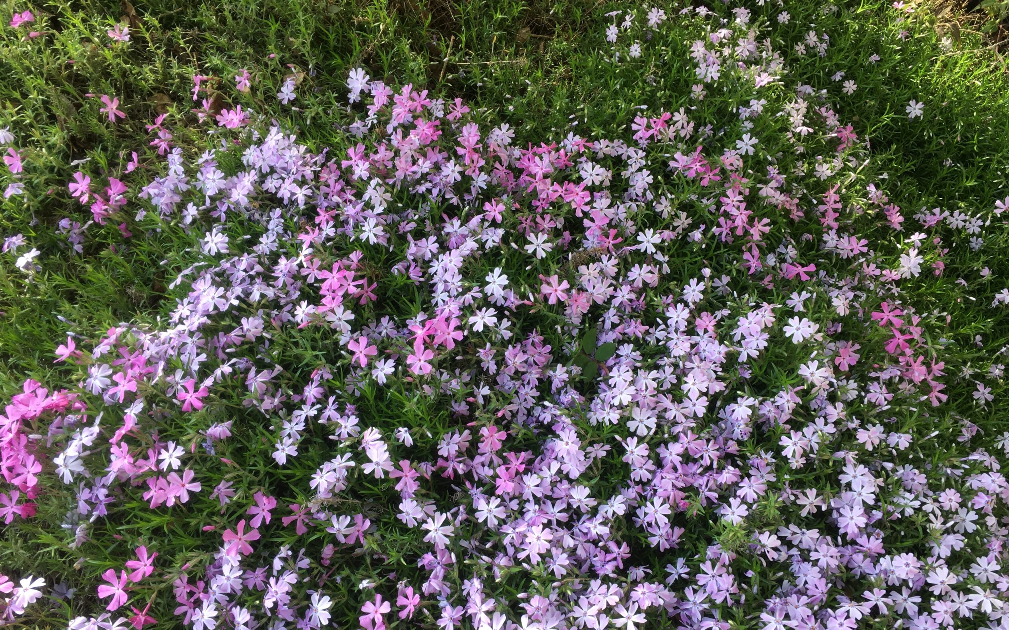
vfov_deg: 40.5
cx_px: 507
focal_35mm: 31
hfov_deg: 61.2
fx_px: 852
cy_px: 372
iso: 25
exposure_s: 1/120
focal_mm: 4.15
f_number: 2.2
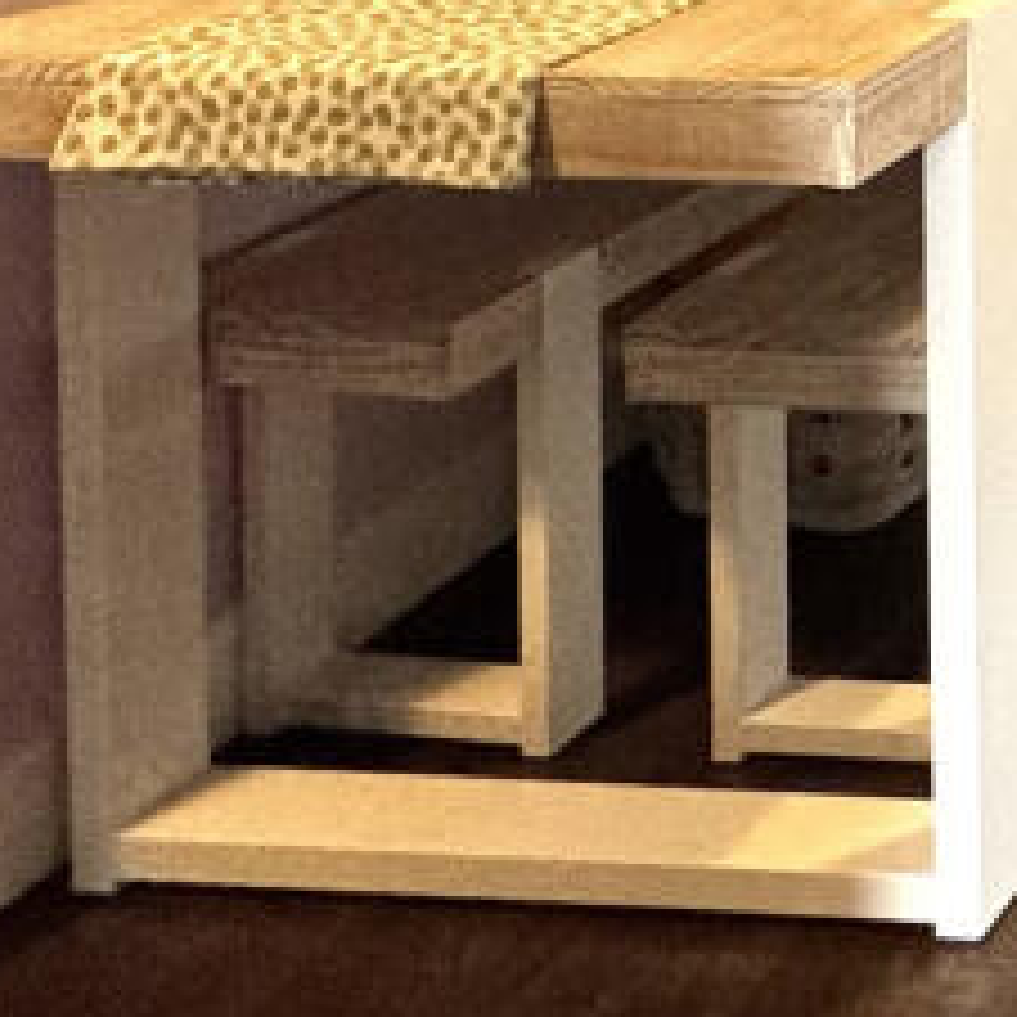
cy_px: -594
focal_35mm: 56
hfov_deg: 18.6
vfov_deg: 23.2
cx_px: 2066
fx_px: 1861
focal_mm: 2.22
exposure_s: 1/100
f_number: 2.2
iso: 250
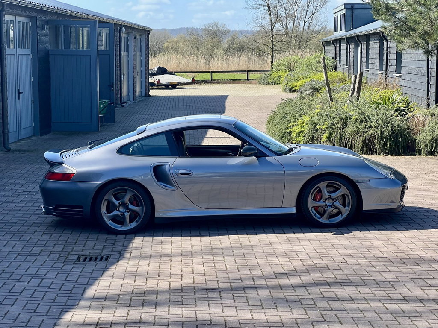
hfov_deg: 25.3
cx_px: 219
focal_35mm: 77
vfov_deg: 19.1
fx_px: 974
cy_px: 164
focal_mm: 9
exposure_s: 1/320
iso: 32
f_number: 2.8
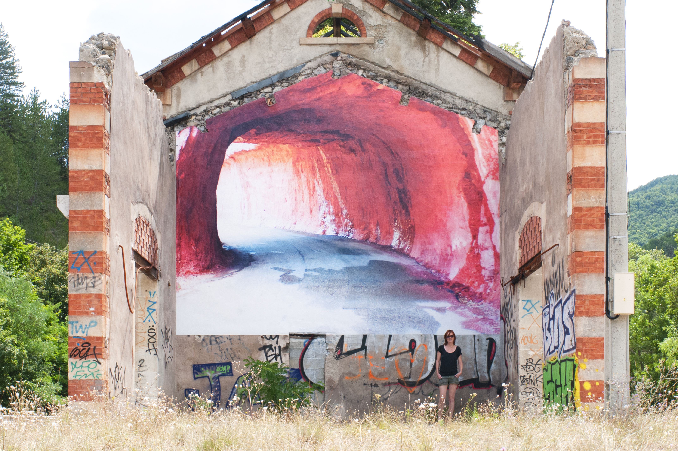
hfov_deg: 46.4
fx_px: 790
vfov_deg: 31.8
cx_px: 339
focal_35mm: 42
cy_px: 226
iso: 400
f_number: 14
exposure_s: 1/200
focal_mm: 28
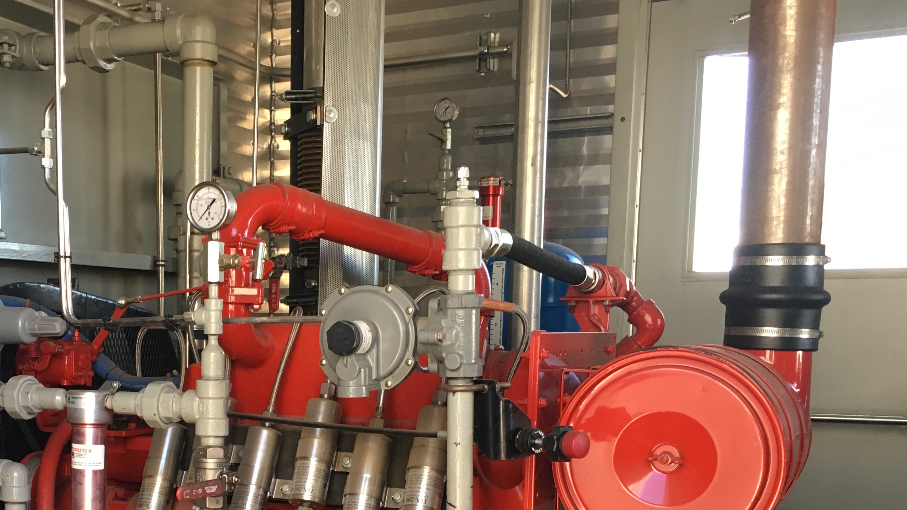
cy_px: 480
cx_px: 238
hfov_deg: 41.7
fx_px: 1154
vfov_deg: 24.1
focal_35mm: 48
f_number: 2.2
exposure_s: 1/30
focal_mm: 4.15
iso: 40
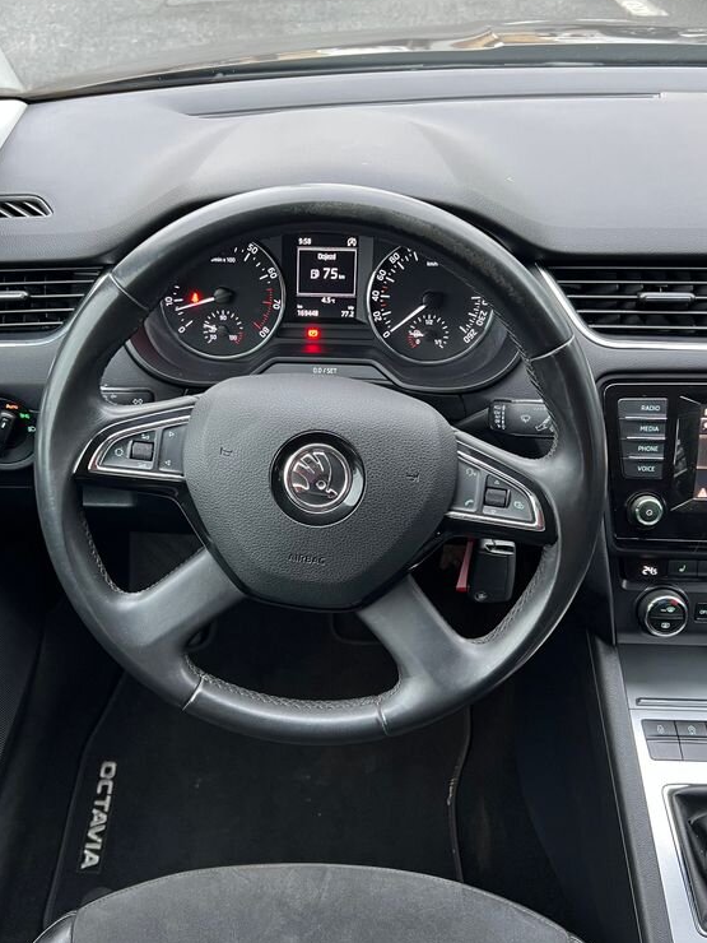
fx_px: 980
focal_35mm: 36
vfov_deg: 51.4
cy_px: 470
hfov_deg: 39.6
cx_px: 301
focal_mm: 5.7
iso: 160
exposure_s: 1/50
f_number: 1.5
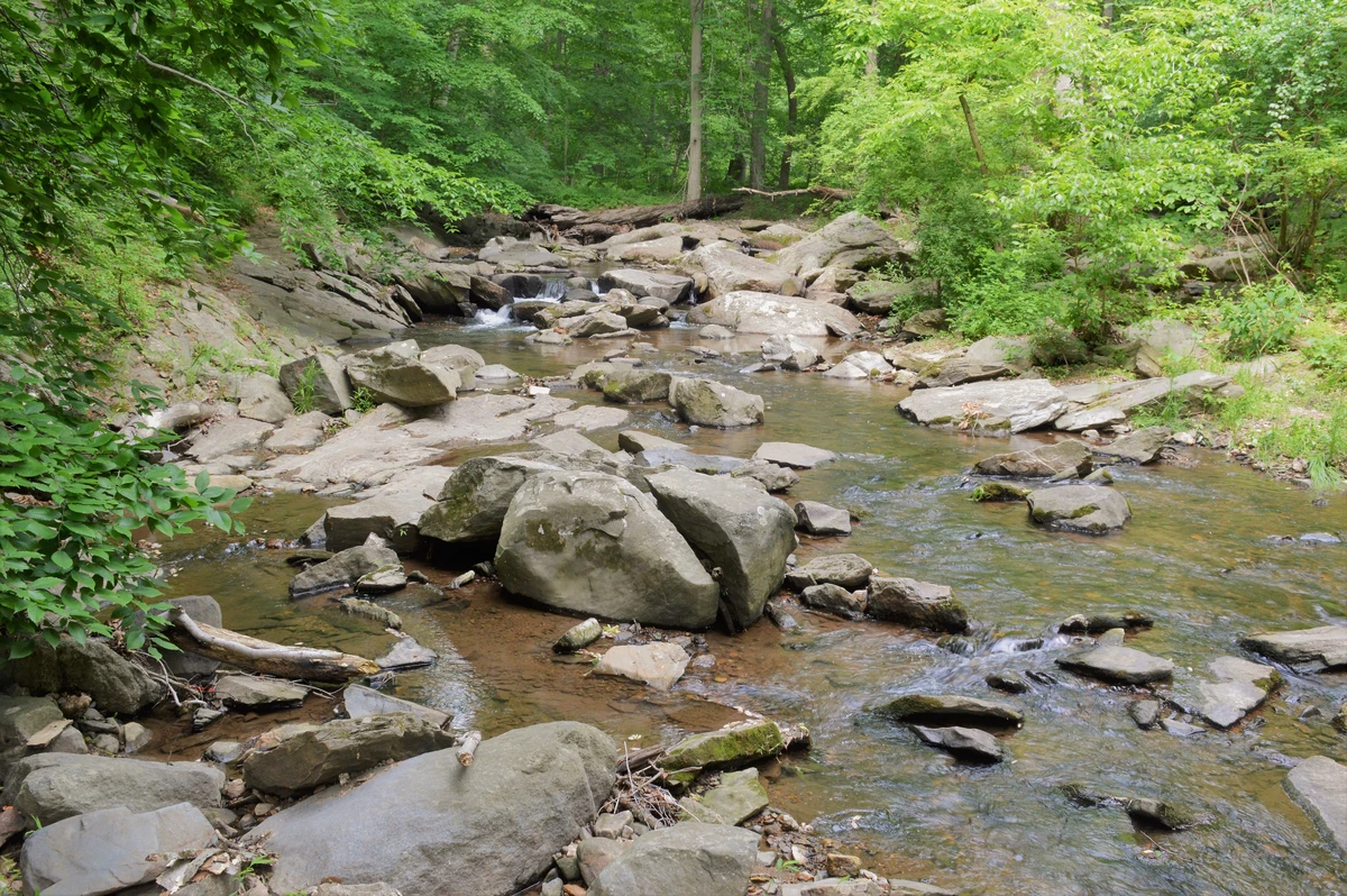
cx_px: 674
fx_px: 1290
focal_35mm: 34
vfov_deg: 38.3
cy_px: 448
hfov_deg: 55.1
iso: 400
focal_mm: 23
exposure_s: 1/25
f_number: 11
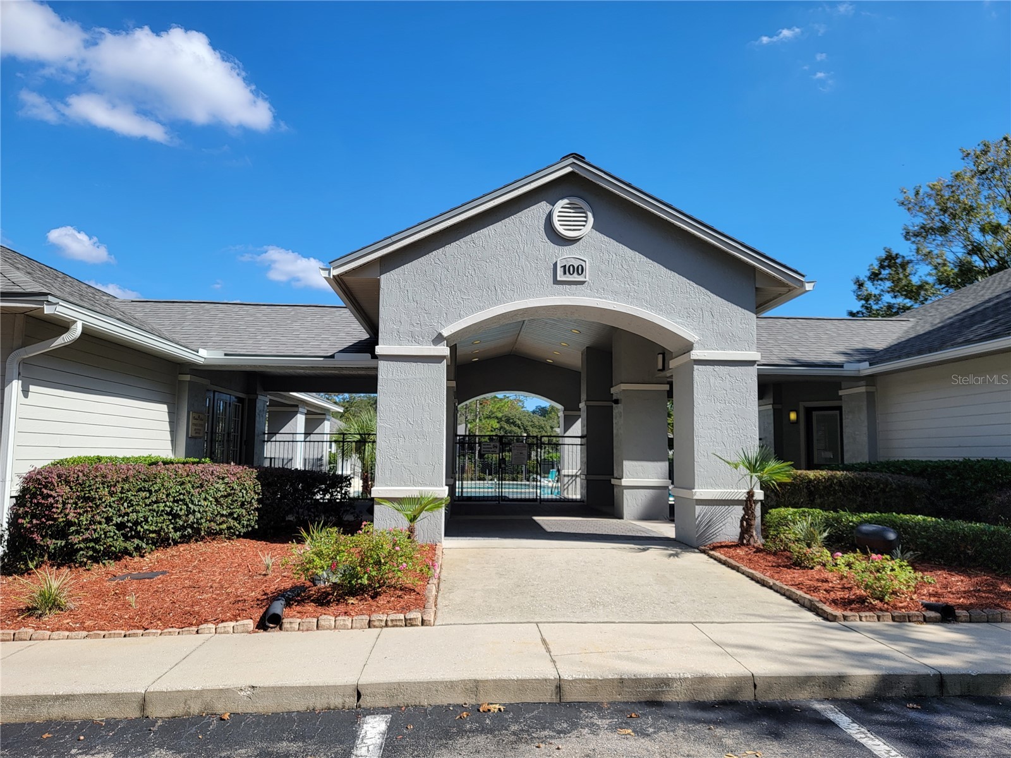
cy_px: 379
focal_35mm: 24
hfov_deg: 71.6
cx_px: 506
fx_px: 701
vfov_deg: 56.8
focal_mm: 6.7
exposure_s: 1/845
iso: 16
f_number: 1.8
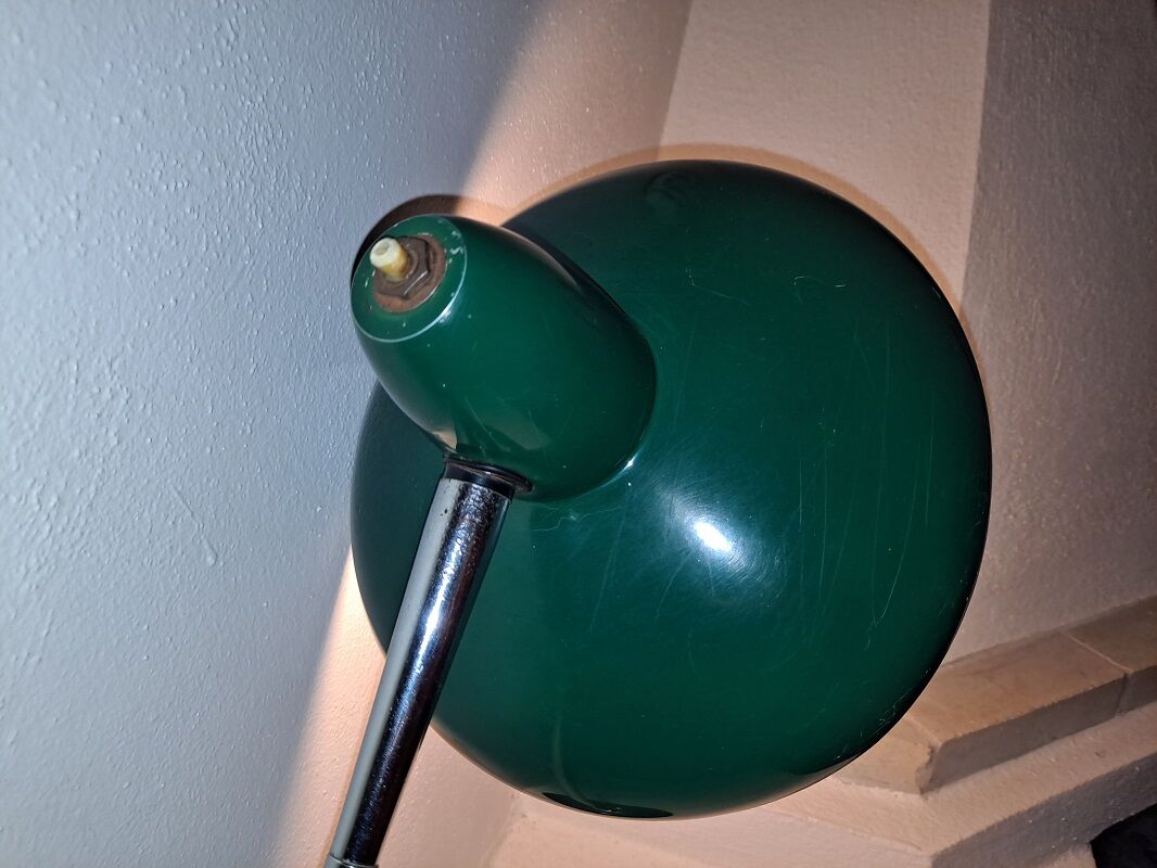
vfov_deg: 54.9
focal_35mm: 25
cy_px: 434
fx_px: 836
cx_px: 578
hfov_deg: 69.4
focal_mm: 4.6
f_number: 2
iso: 40
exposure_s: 1/50
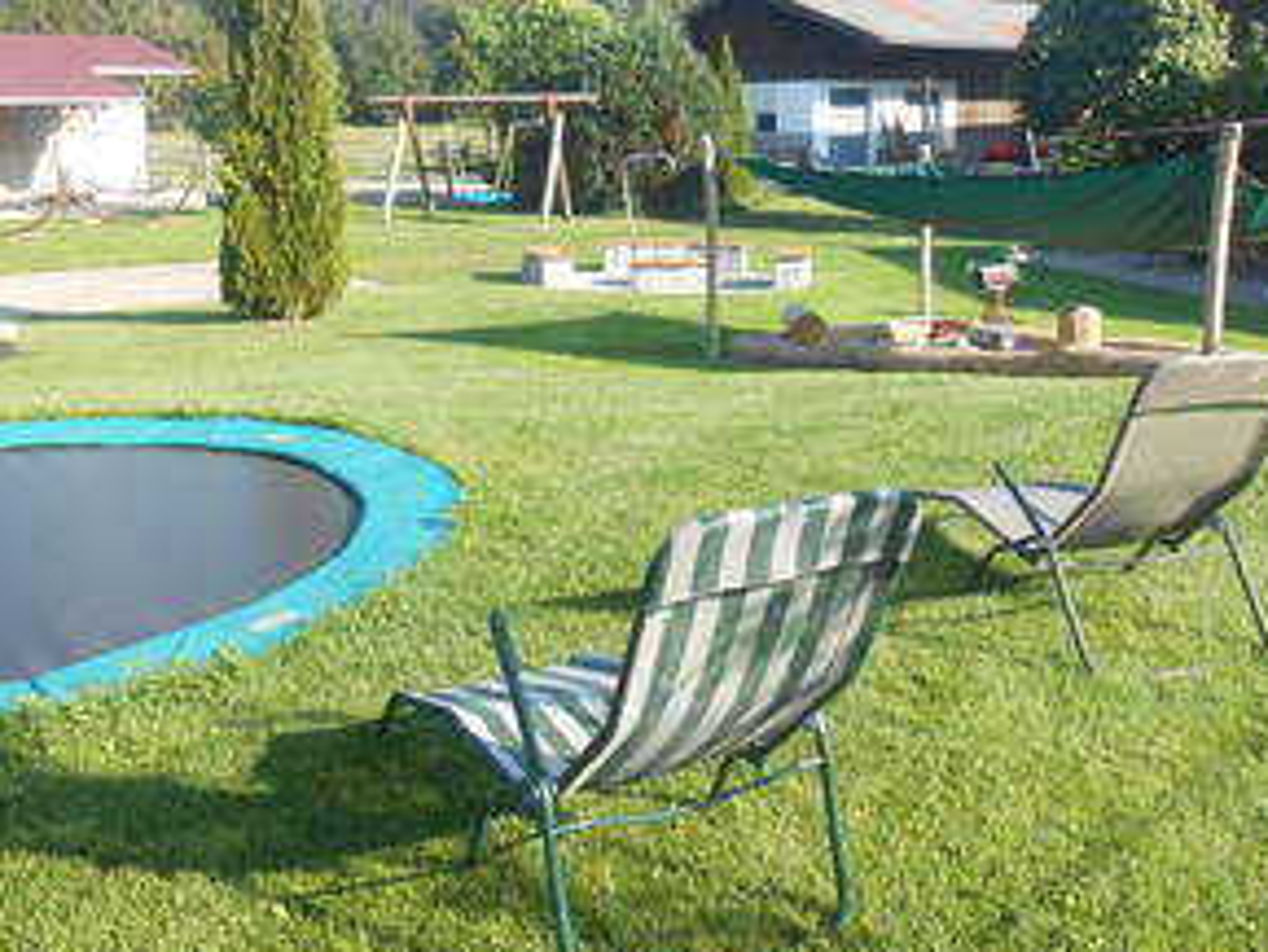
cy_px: 377
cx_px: 592
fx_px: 1319
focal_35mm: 36
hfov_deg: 51.3
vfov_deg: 39.5
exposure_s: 1/200
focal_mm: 4.6
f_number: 3.5
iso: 80
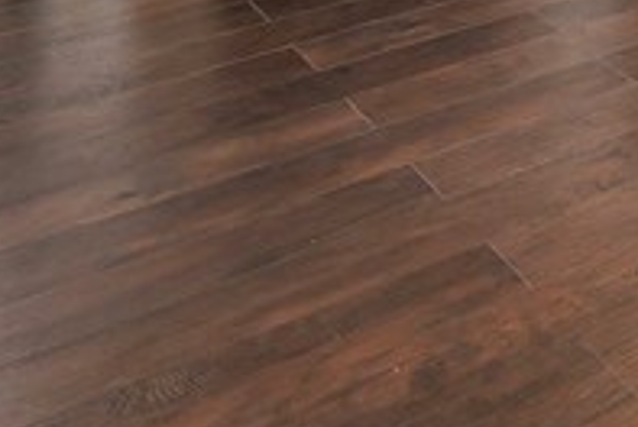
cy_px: -553
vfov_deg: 13.6
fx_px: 1367
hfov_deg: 20.3
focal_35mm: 77
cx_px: 1085
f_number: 9
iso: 800
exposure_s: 1/50
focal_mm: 14
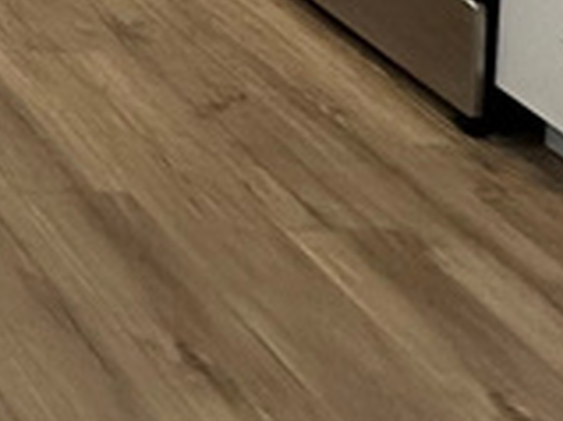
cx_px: -775
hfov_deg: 14.5
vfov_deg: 11.4
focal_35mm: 90
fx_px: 1463
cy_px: -771
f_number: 2.2
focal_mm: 2.22
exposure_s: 1/120
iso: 200
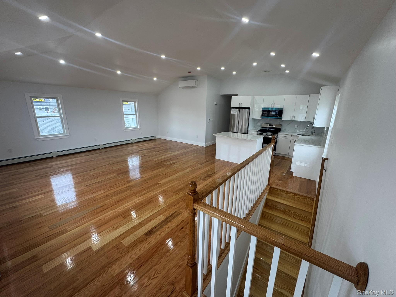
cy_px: 148
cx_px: 198
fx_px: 160
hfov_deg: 102.1
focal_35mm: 14
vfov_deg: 85.7
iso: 100
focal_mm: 2.22
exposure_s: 1/120
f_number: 2.2
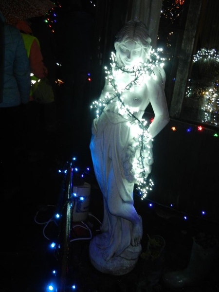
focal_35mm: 33
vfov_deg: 55.4
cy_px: 146
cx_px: 110
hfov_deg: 42.9
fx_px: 278
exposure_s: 1/15
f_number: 3.8
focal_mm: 5.9
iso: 400
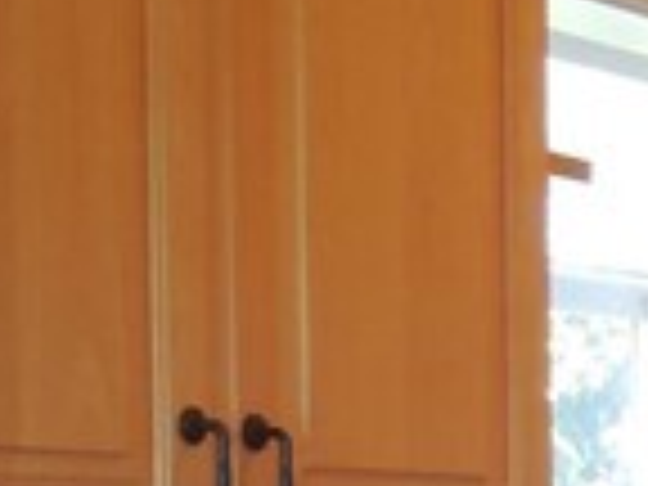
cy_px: 864
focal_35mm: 213
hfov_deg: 8.3
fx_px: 3987
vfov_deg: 6.8
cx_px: 1696
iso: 160
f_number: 3.2
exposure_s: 1/30
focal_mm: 5.3
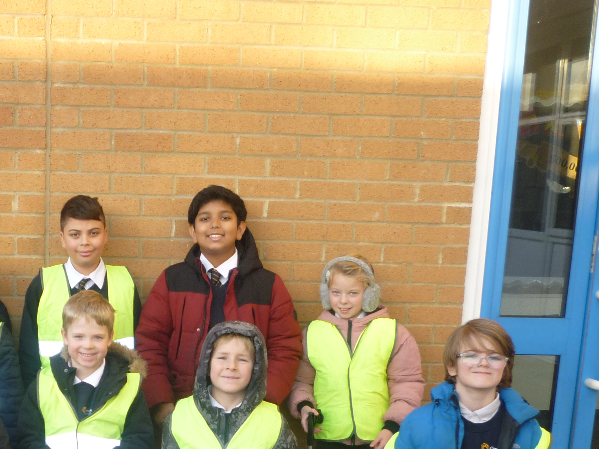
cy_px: 396
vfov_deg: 27.1
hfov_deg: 36.0
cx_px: 156
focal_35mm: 52
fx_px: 900
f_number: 3.3
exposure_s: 1/100
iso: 100
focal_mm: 5.2
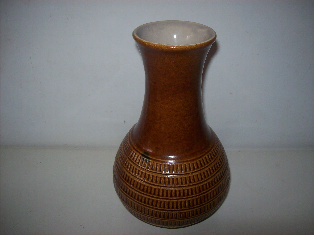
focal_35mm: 36
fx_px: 326
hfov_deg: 51.4
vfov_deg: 39.6
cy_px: 118
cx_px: 157
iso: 80
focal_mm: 6
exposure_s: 1/64
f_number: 2.7
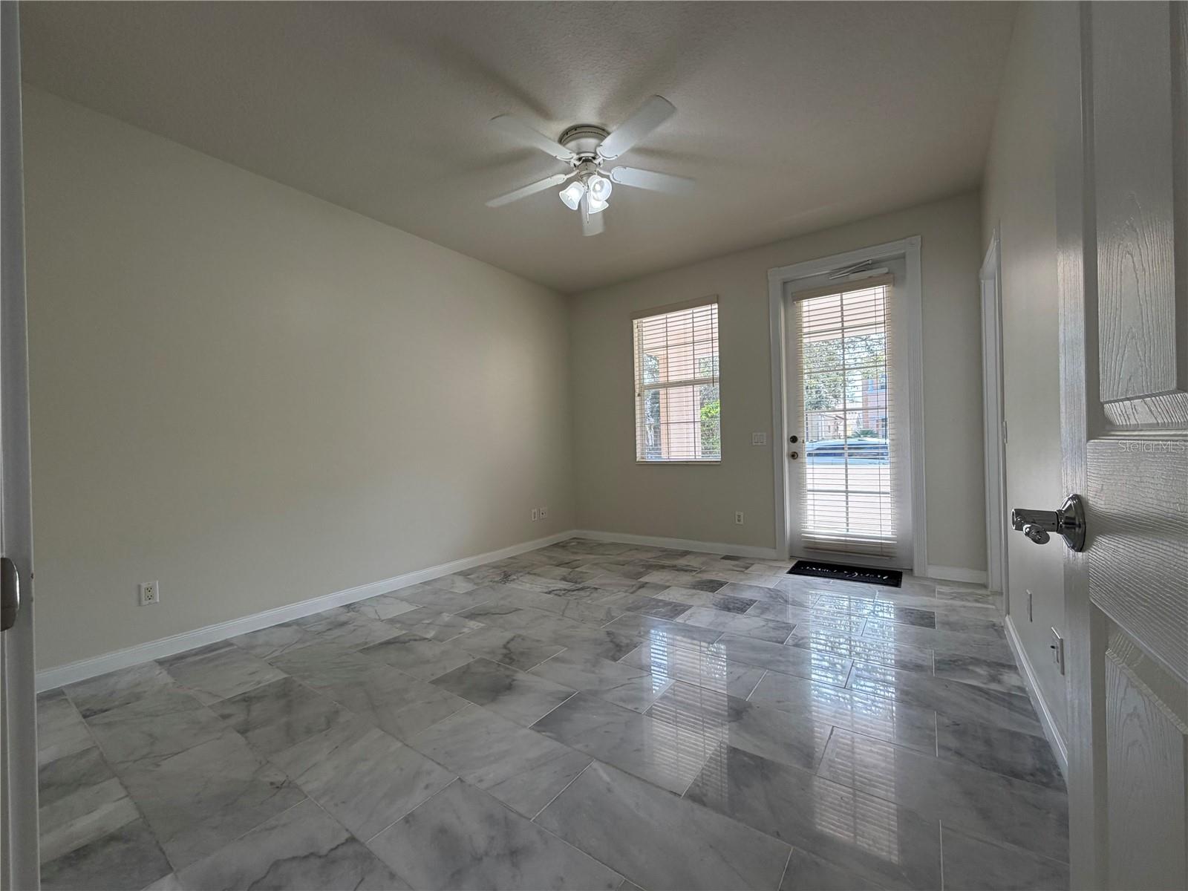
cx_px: 594
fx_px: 480
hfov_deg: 102.1
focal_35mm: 14
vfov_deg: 85.7
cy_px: 446
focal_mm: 2.22
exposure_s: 1/120
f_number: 2.2
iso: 100
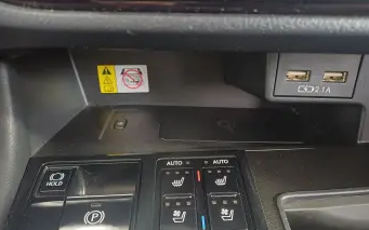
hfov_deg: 66.4
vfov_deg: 44.2
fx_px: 282
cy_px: 144
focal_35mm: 28
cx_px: 193
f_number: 1.8
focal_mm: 4.65
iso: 1600
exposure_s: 1/16.7
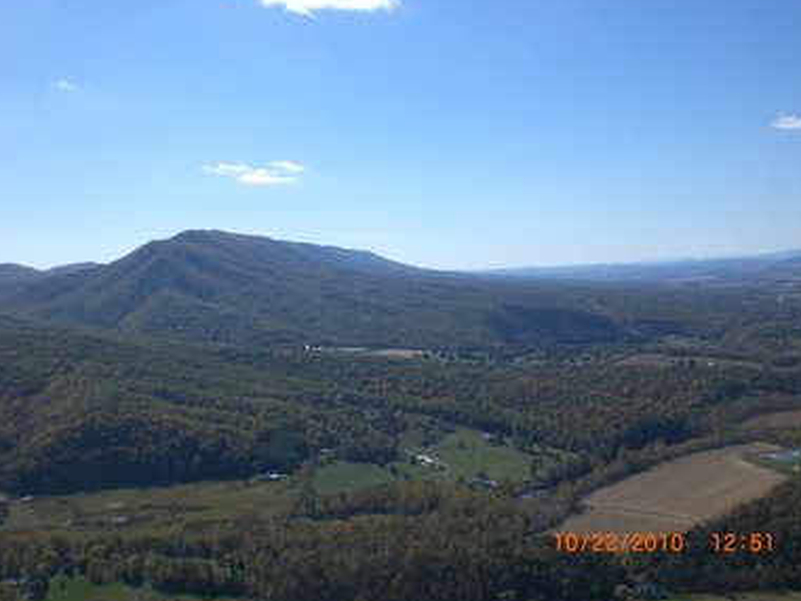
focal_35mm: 40
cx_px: 405
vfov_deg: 36.0
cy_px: 291
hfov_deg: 46.8
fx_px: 926
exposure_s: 1/640
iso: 50
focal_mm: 6.3
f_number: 4.4
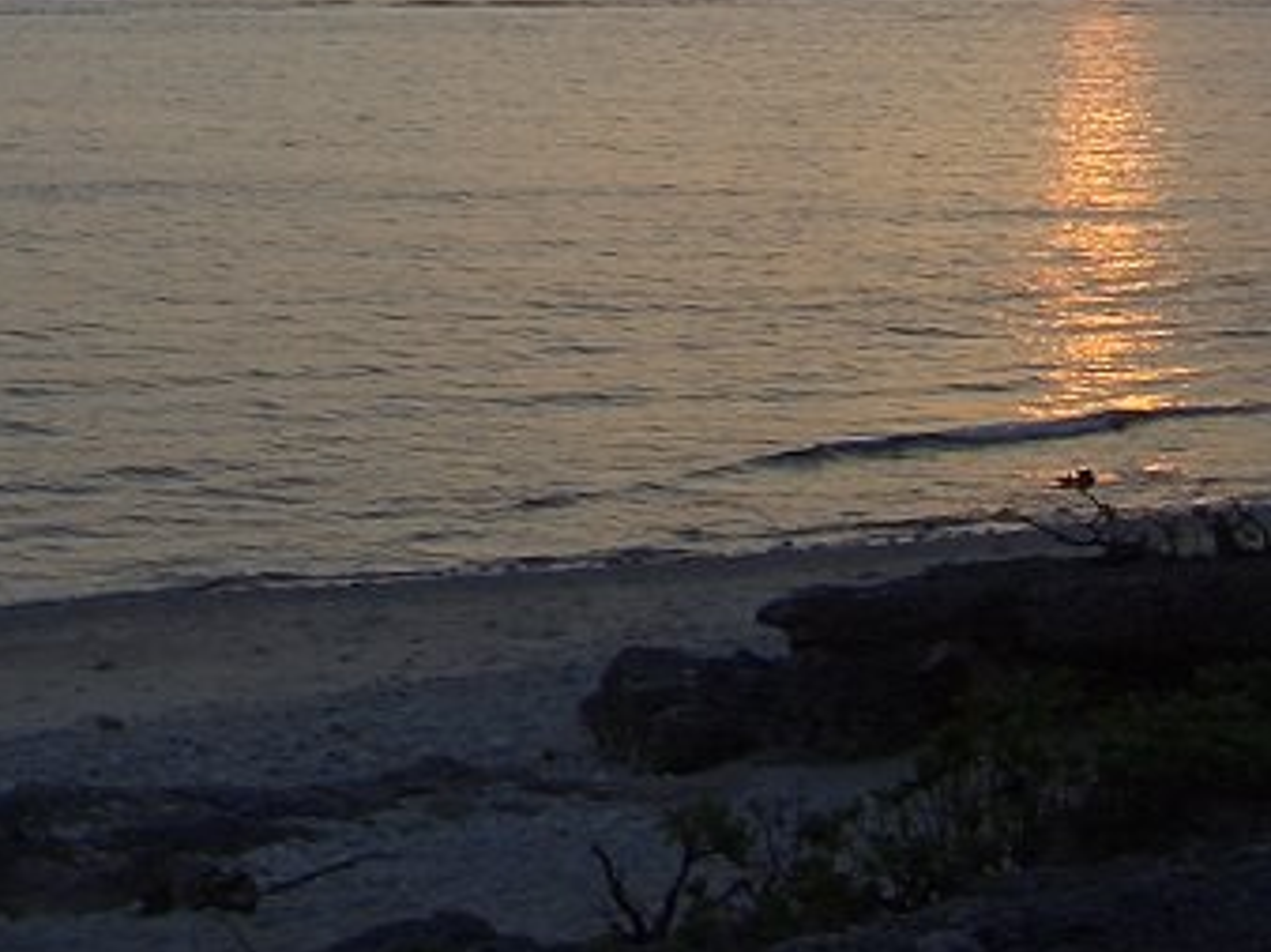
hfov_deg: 18.6
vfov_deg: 13.7
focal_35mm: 104
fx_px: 3816
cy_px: -292
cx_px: 143
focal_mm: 8
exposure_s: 1/500
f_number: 2.8
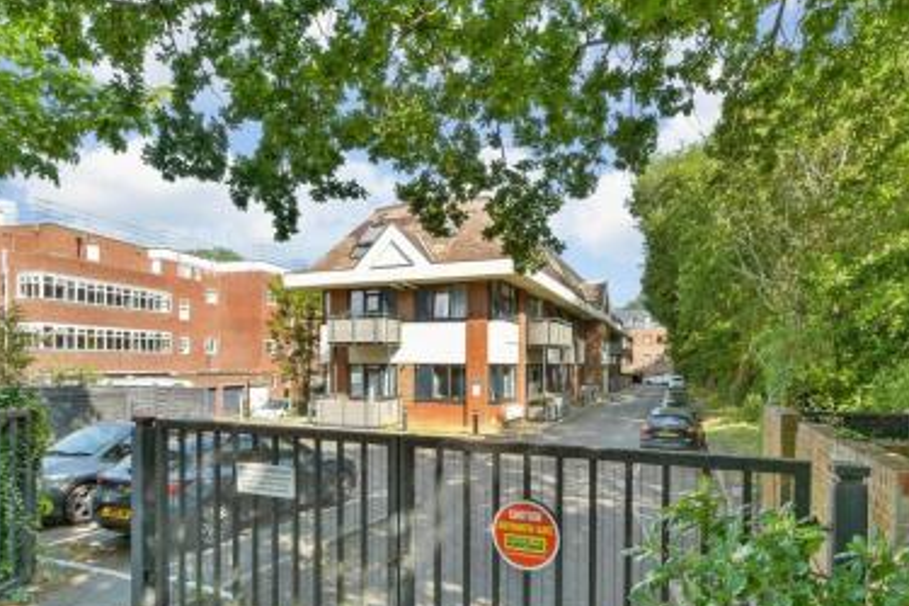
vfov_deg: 63.9
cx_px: 479
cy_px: 365
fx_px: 480
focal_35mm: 19
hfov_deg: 86.8
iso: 200
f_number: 11
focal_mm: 10
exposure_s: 1/25
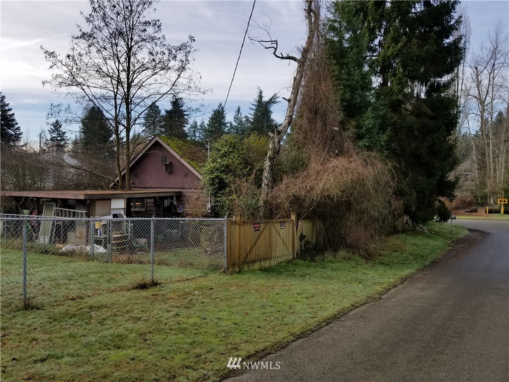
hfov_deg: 67.3
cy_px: 191
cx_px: 254
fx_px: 382
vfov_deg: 53.1
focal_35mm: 26
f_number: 1.7
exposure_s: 1/1600
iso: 50
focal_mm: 4.25
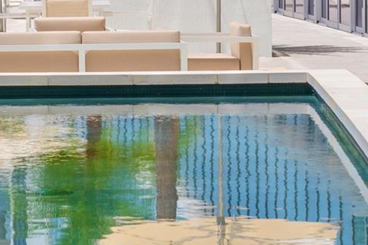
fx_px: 2341
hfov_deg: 9.0
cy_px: -40
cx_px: 80
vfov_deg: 6.0
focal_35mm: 229
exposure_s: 1/640
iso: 160
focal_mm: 70
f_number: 8
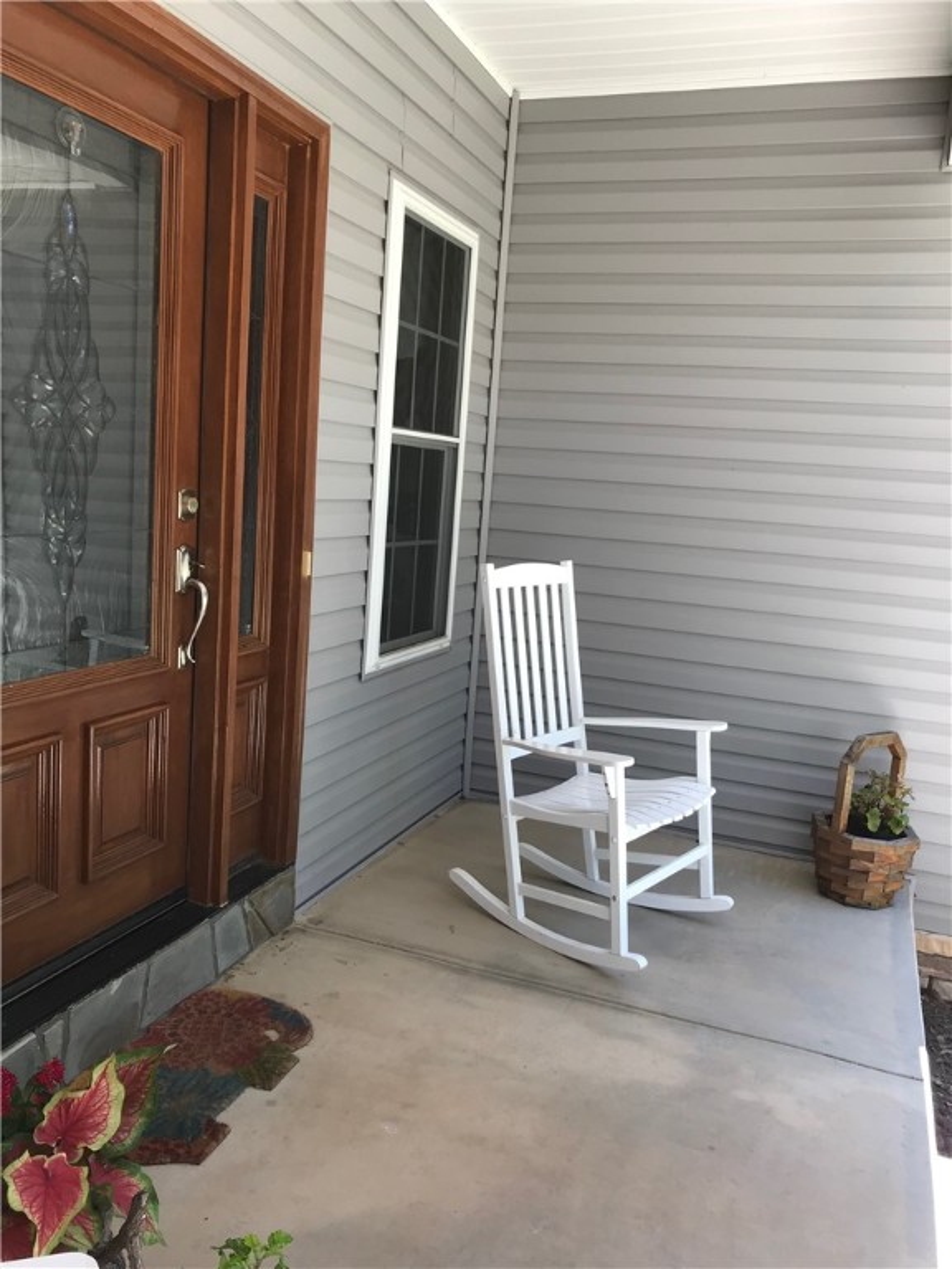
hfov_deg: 49.7
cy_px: 634
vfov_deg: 63.4
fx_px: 1027
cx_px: 476
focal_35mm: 28
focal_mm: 3.99
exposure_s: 1/146
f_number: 1.8
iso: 20
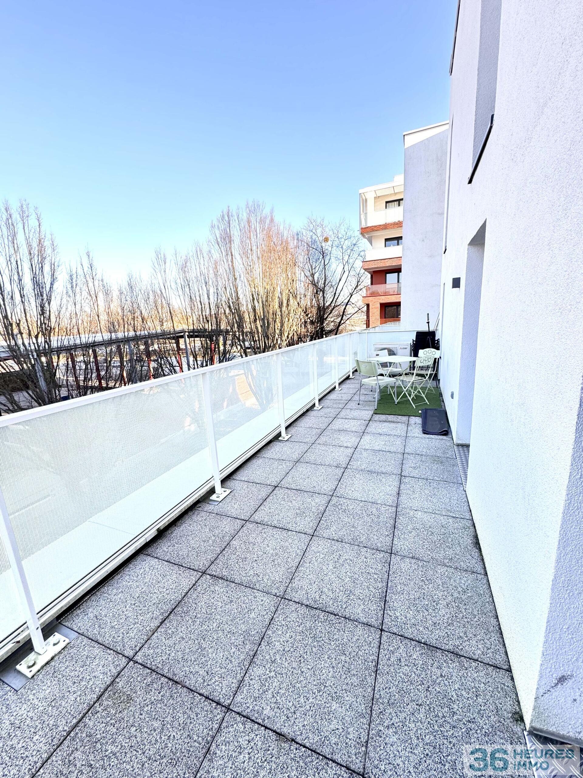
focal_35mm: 14
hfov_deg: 85.7
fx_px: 314
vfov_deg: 102.1
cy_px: 389
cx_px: 292
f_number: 2.2
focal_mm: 2.22
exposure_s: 1/201
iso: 40
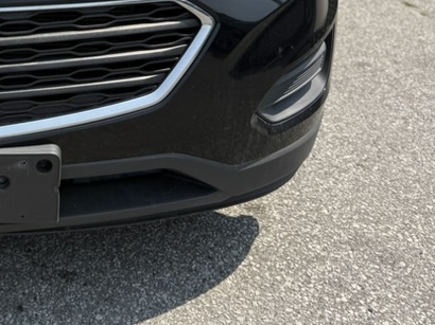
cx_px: -28
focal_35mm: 60
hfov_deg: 29.4
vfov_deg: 22.5
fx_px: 754
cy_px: -61
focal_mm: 6.76
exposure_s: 1/3425
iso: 80
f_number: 1.78
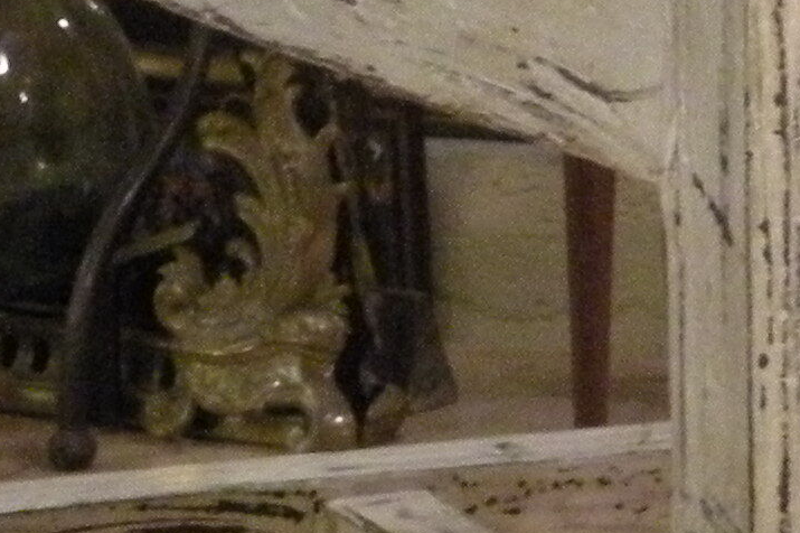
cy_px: 467
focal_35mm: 223
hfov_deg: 9.1
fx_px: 4953
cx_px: 991
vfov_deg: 6.1
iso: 400
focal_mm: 7.4
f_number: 3.2
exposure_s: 1/11
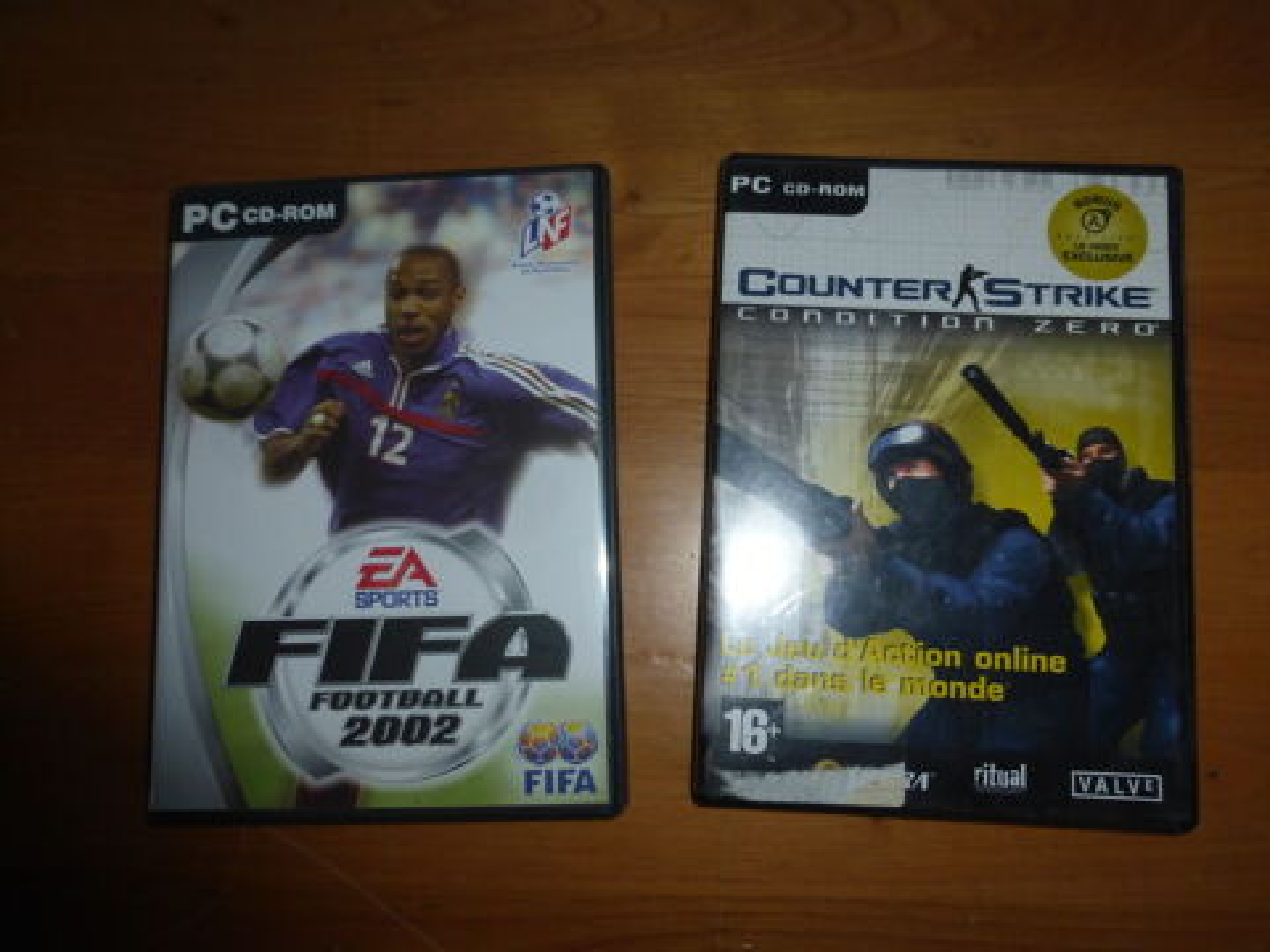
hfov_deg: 69.4
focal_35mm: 25
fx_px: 917
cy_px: 476
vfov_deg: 54.9
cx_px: 635
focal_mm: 4.3
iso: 250
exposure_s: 1/60
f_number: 3.3
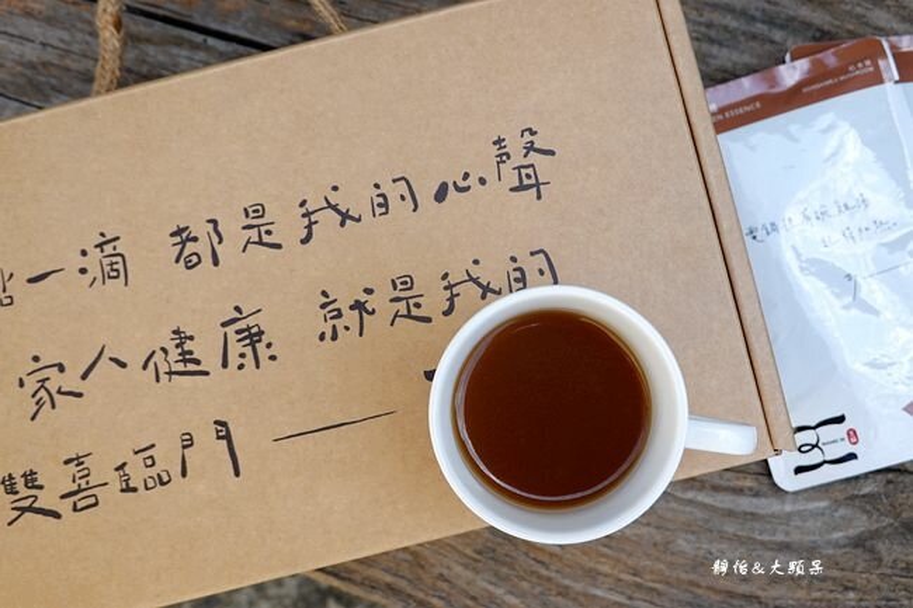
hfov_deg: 42.8
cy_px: 304
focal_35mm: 46
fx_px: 1166
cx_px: 456
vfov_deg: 29.2
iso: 125
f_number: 4
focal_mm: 17.19
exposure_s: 1/320
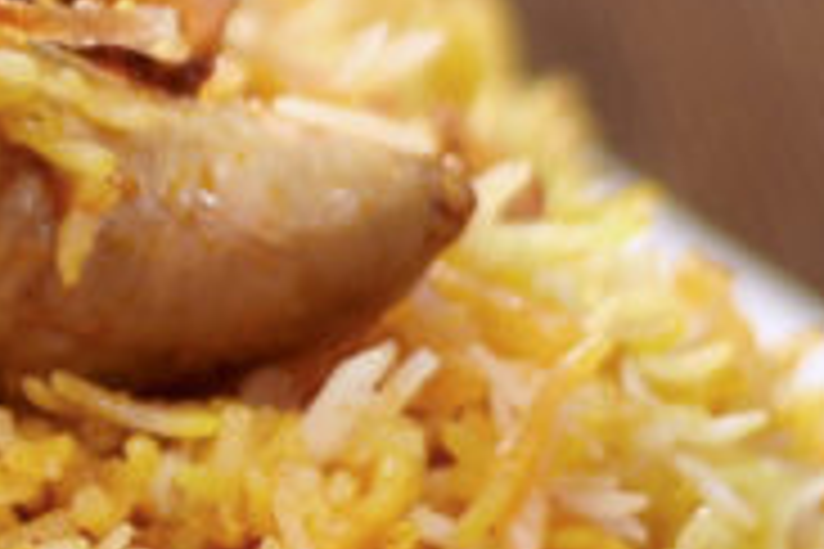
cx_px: -1153
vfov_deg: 3.9
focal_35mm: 356
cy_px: -162
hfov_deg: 5.6
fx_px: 8148
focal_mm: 50
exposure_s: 1/320
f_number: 2
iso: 320
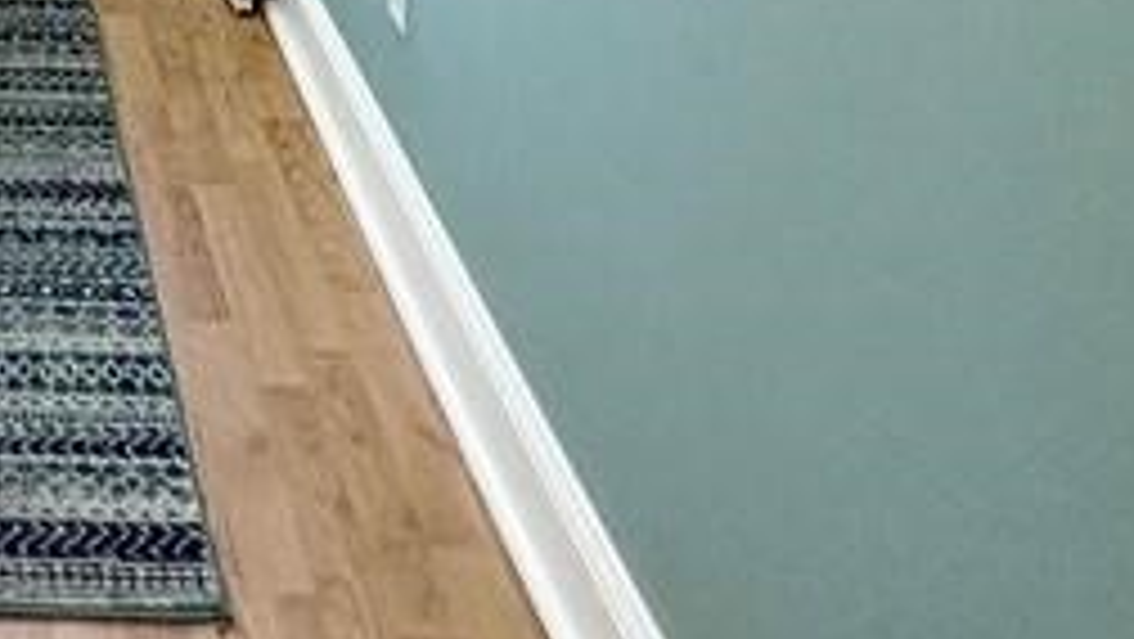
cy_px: -644
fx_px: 1865
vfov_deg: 15.5
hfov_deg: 29.6
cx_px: -189
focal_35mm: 62
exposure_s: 1/120
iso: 200
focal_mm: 2.22
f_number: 2.2
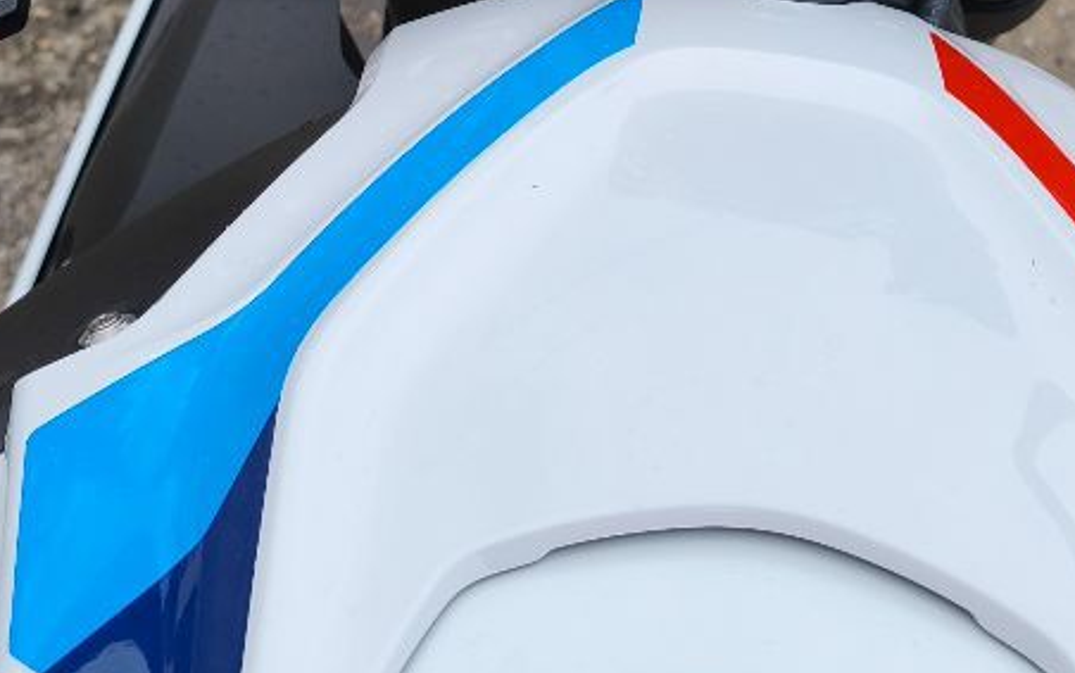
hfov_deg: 29.7
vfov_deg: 18.1
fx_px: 2023
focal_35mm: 69
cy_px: -105
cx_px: 647
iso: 80
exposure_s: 1/296
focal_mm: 5.35
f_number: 1.7
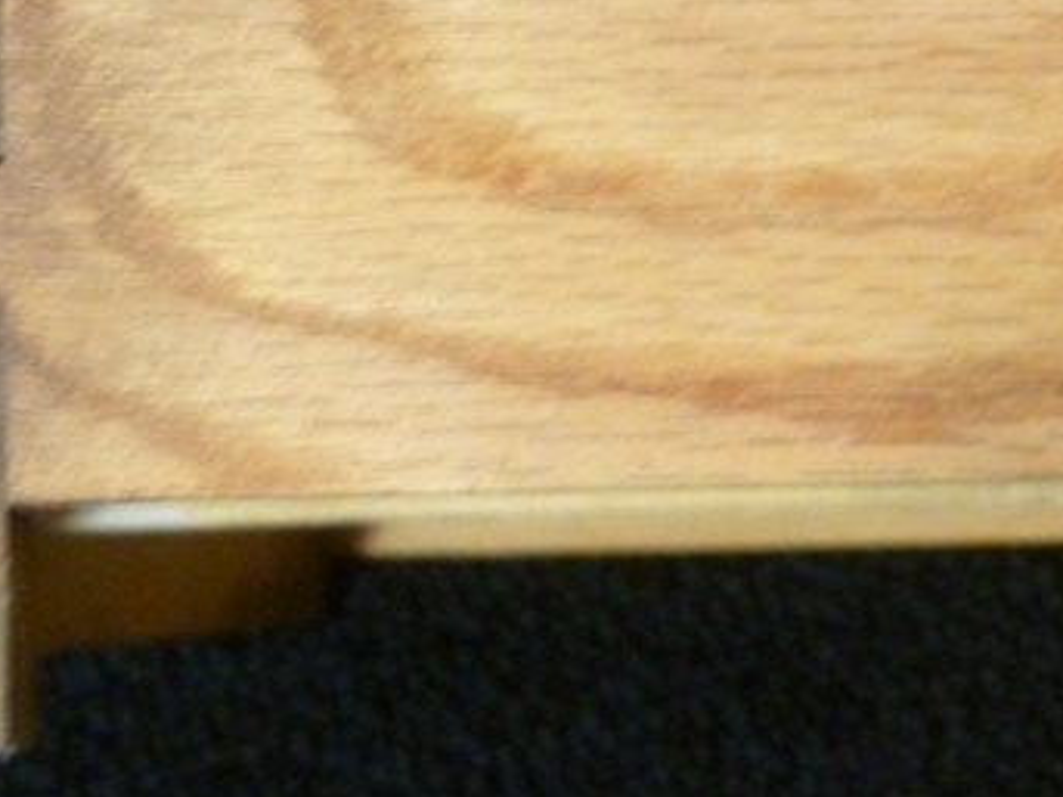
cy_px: 28
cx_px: 198
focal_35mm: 84
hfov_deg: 22.9
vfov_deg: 17.2
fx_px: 2579
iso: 400
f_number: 3.6
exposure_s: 1/15
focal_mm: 6.5
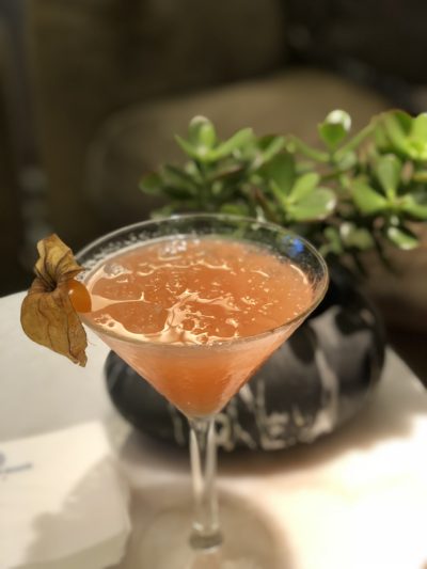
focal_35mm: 52
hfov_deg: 28.0
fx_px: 855
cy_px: 284
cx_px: 214
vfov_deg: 36.8
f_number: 2.4
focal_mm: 6
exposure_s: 1/14
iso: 160
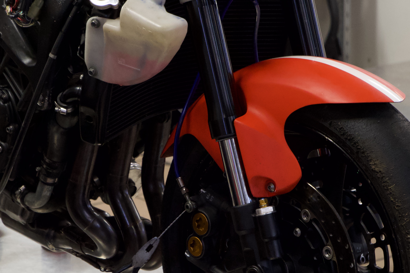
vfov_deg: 6.7
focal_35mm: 204
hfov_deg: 10.1
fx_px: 2323
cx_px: 154
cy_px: 165
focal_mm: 60
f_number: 5.6
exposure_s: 1/40
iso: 2000
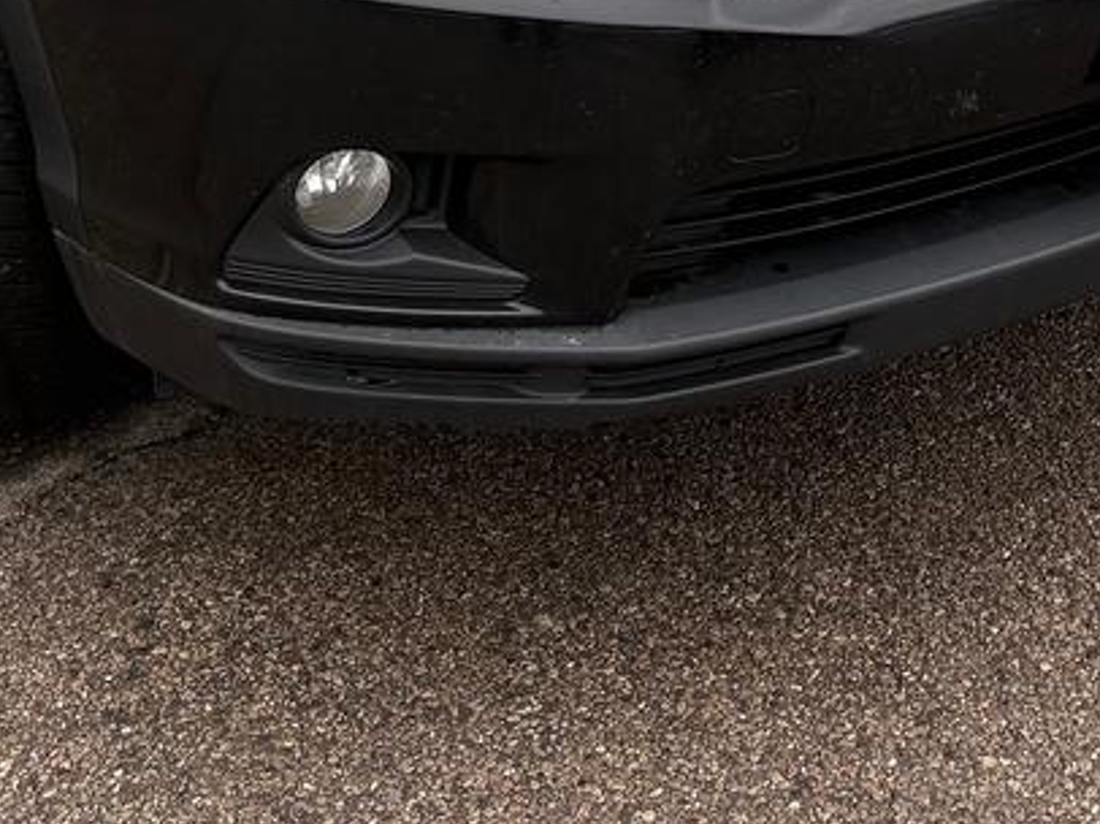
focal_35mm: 82
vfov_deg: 16.6
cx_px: 780
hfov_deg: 23.7
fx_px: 2604
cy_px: -366
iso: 64
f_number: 1.6
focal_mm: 5.96
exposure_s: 1/873
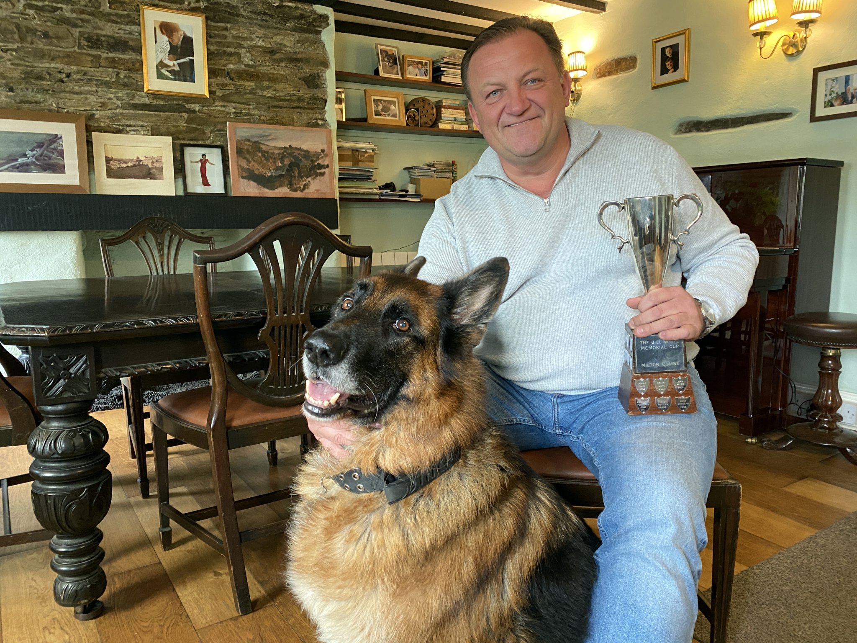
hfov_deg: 67.3
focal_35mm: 26
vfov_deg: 53.1
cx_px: 428
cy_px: 322
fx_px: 644
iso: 320
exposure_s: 1/50
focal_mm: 4.25
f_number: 1.8
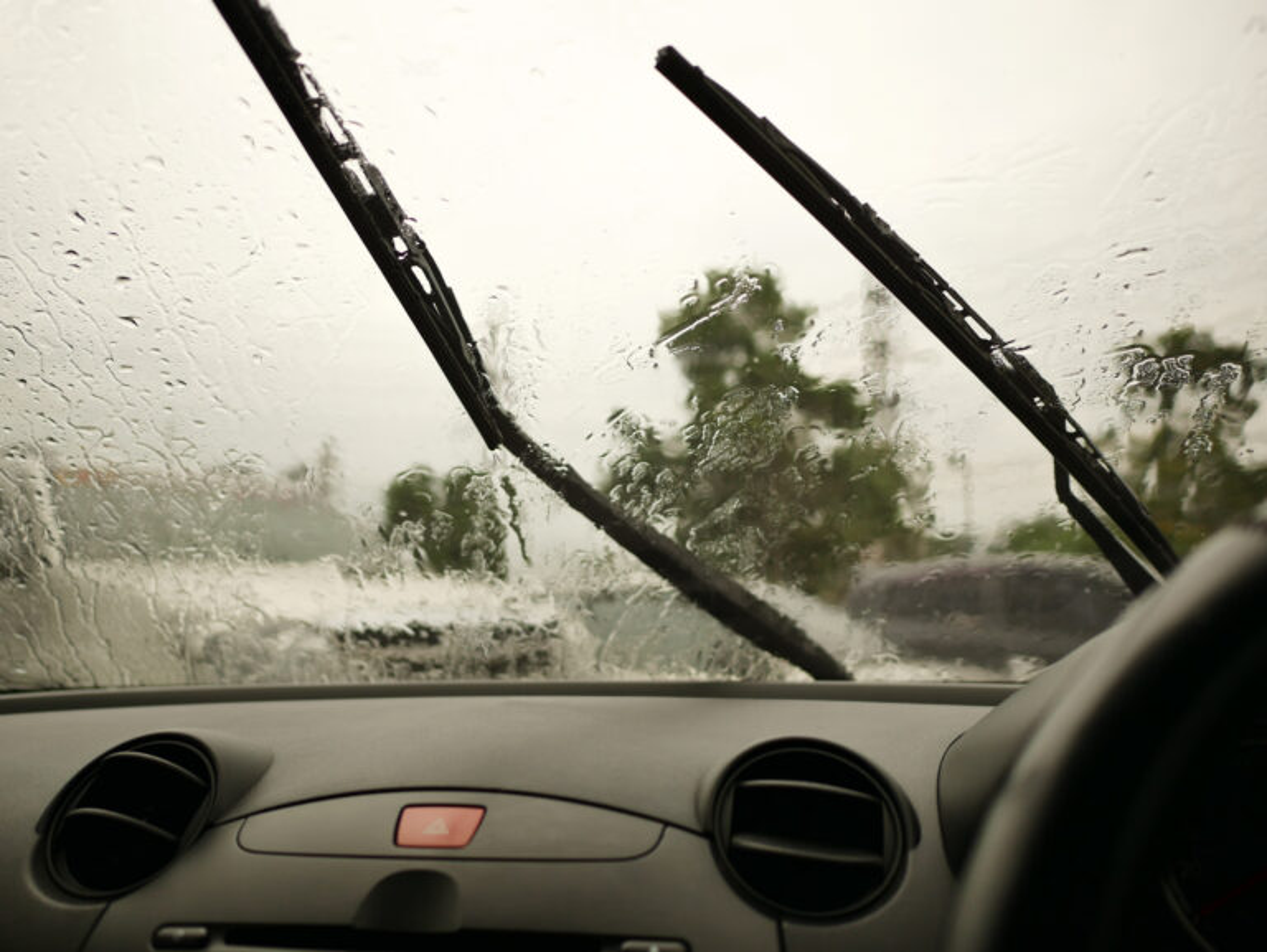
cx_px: 634
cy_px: 476
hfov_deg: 59.9
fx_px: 1099
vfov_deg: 46.8
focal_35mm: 30
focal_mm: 15
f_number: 1.8
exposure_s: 1/1600
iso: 200
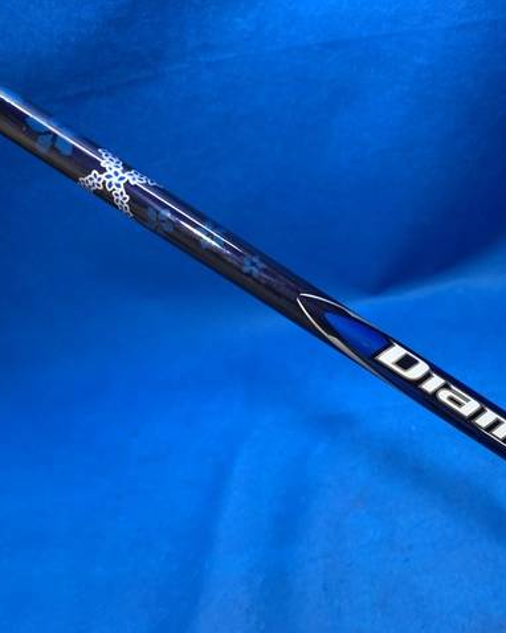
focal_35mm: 34
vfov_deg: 52.9
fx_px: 637
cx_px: 350
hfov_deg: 42.6
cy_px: 316
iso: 125
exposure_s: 1/60
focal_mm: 4.25
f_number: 1.8
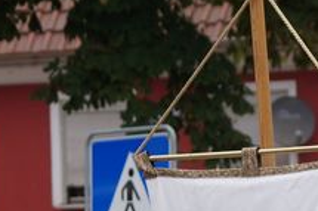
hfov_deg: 5.2
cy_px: 461
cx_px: 288
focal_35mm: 393
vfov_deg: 3.5
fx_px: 3472
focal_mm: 55
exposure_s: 1/250
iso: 100
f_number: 5.6
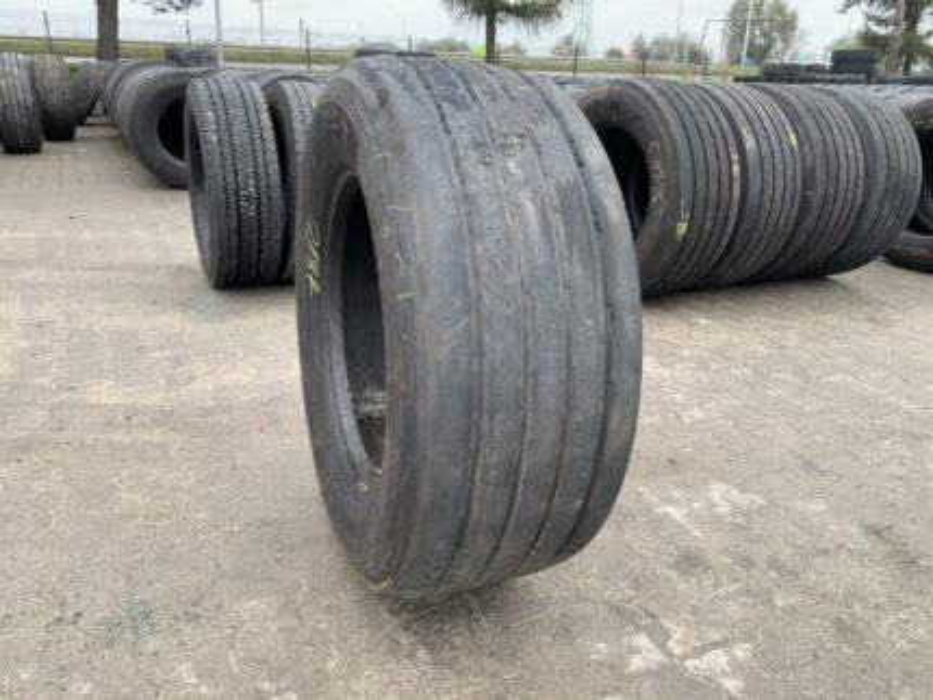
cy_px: 350
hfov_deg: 67.3
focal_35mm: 26
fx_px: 701
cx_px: 466
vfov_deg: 53.1
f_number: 1.8
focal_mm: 4.25
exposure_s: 1/141
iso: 25
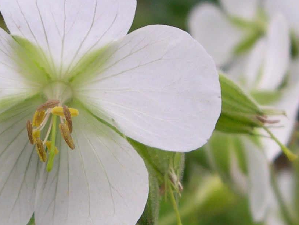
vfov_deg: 21.0
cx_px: 90
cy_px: 135
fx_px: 605
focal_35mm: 70
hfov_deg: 27.5
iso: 100
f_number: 2.8
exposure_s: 1/517
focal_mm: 8
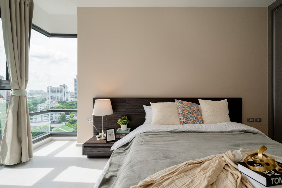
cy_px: 94
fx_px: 133
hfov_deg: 93.3
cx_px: 141
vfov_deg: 70.3
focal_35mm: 17
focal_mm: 17
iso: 100
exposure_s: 1/100
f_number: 7.1
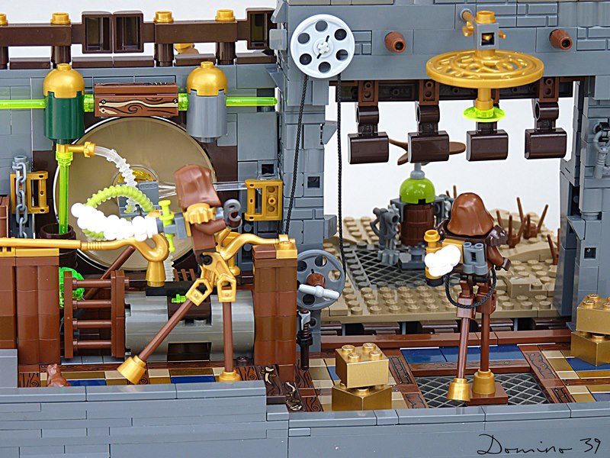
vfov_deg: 12.1
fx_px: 2150
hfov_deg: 16.1
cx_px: 305
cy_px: 229
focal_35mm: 122
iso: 80
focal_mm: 21.6
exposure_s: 1/100
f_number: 3.6
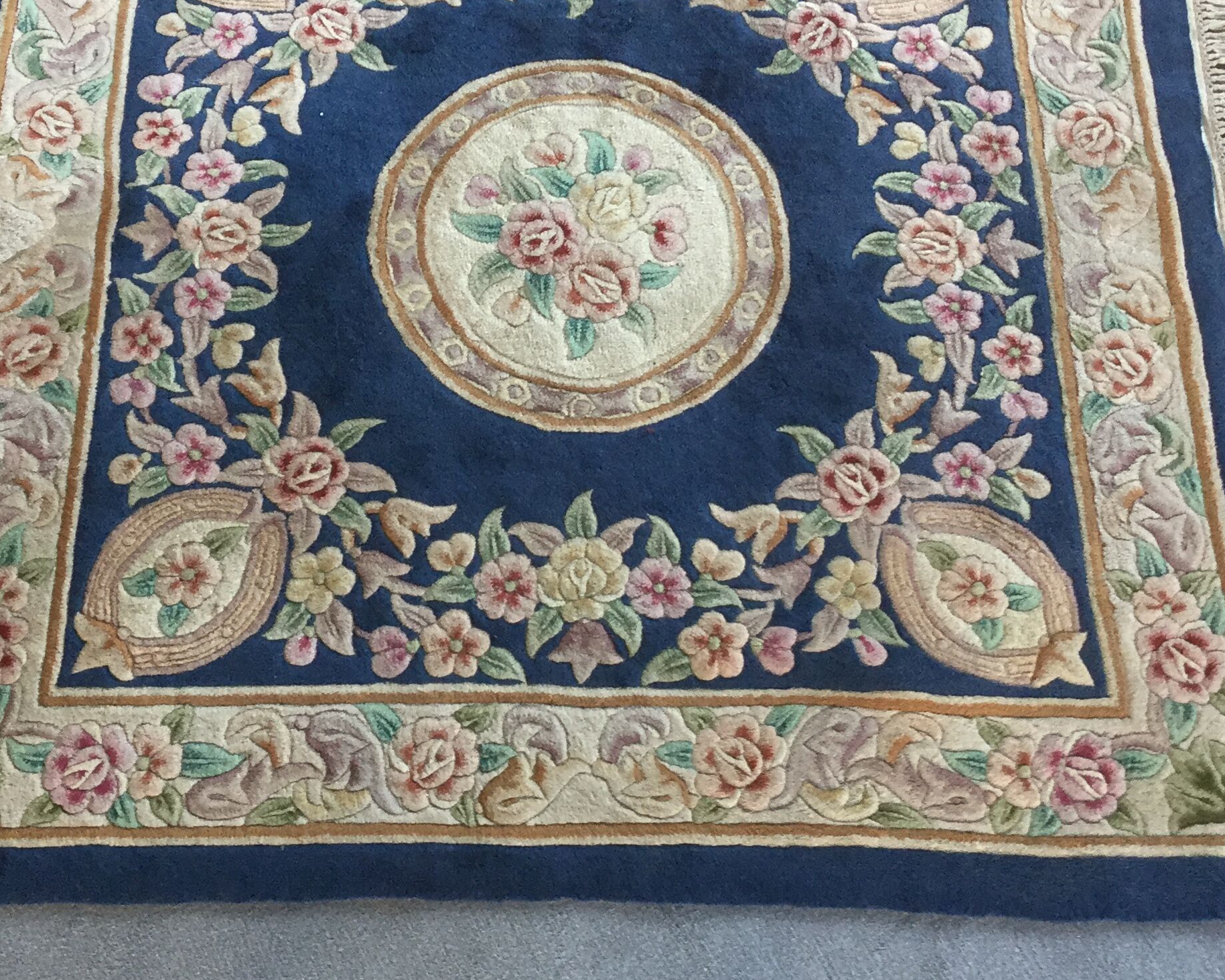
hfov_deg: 34.7
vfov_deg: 28.0
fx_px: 1958
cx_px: 556
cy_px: 371
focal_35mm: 54
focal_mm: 3.3
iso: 64
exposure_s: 1/33
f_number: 2.4
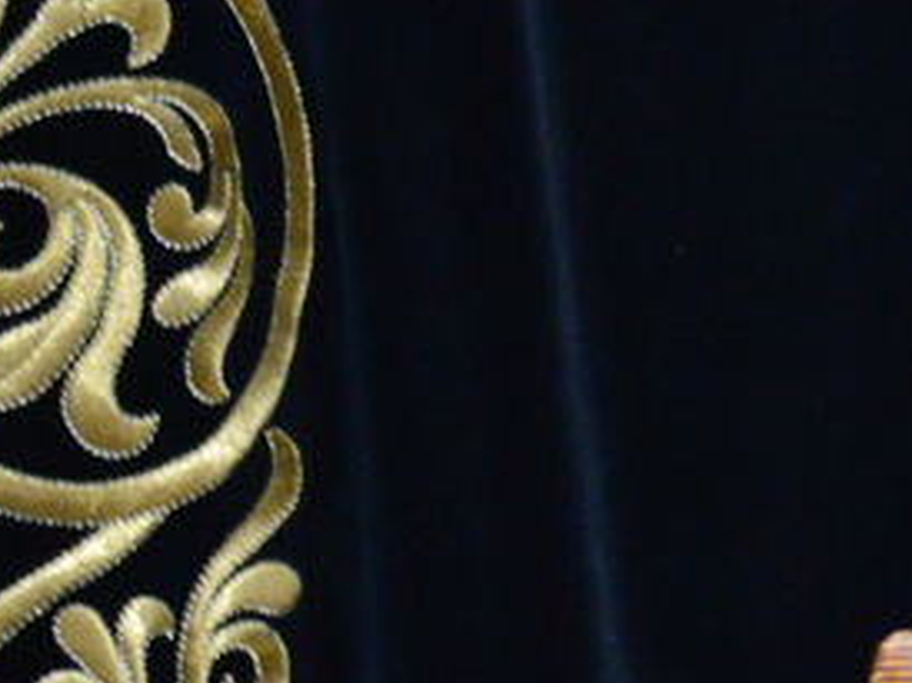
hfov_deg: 3.8
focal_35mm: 516
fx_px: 13583
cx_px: 2173
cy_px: -420
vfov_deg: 2.9
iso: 3200
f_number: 5.6
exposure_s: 1/125
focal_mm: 105
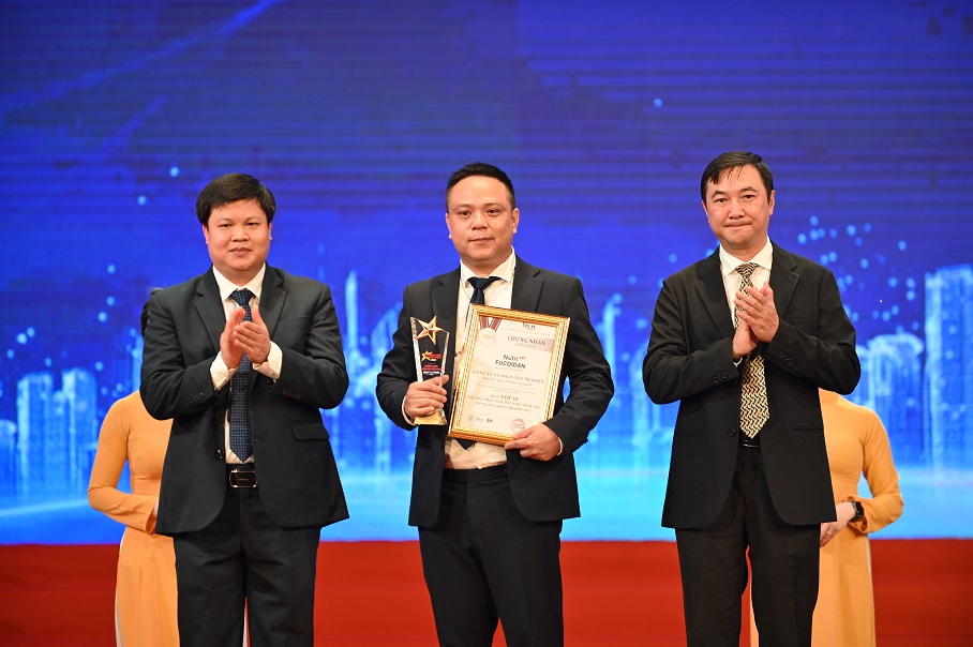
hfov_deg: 10.3
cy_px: 324
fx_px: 5401
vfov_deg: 6.9
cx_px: 486
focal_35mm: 200
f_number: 3.2
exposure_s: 1/250
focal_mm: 200
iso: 640
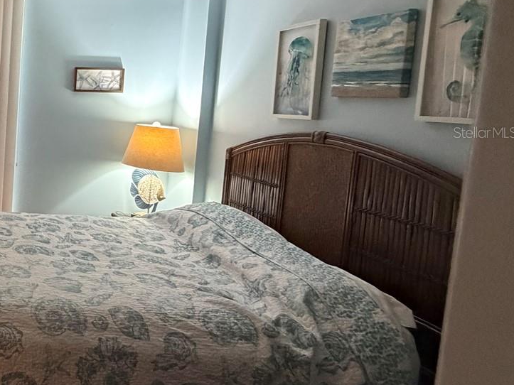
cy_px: 132
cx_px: -48
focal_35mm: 31
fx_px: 460
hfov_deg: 44.7
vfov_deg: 44.8
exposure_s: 1/60
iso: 640
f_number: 2.2
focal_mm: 2.22
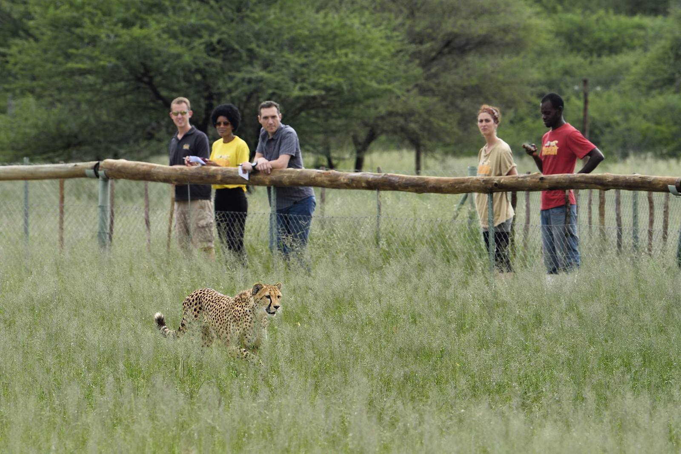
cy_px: 227
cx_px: 340
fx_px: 3783
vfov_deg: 6.9
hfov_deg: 10.3
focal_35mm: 200
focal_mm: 200
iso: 400
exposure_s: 1/1000
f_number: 5.6
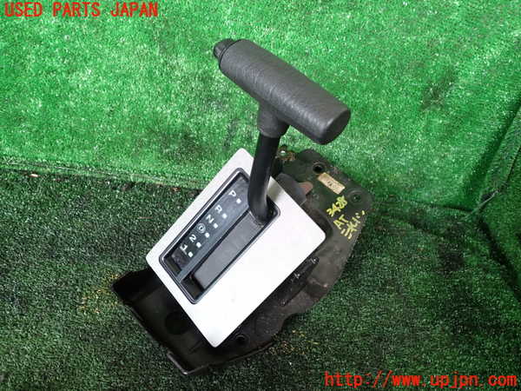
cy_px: 196
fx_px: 452
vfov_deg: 46.8
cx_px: 260
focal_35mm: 30
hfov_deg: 60.0
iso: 200
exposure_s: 1/40
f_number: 2.3
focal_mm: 5.4
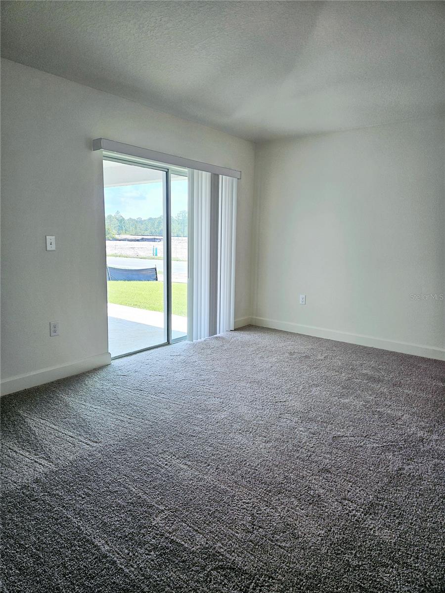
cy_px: 296
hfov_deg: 58.9
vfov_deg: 73.9
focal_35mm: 23
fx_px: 394
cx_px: 222
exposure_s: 1/303
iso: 25
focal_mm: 5.4
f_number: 1.8
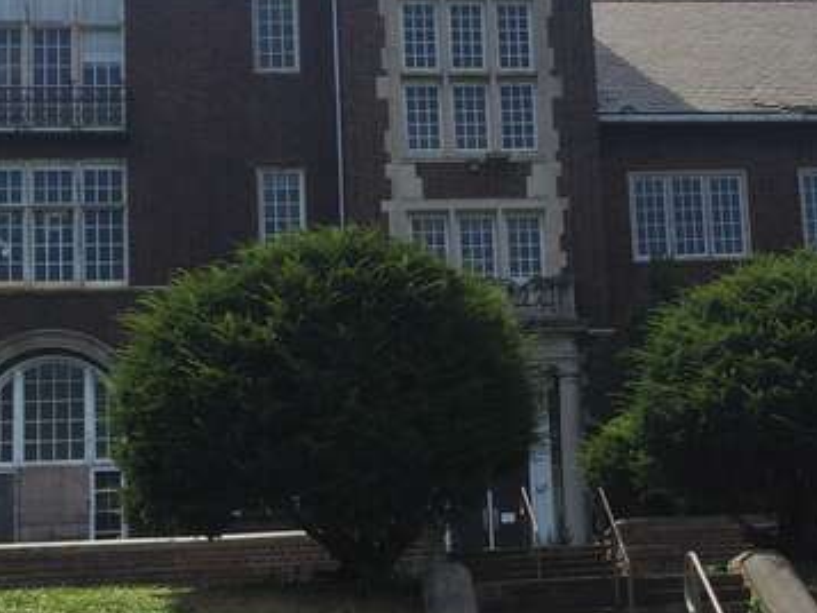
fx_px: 1535
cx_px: 574
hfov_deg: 29.5
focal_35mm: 65
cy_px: 405
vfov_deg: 22.5
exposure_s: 1/1276
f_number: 2.2
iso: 32
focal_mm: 4.15
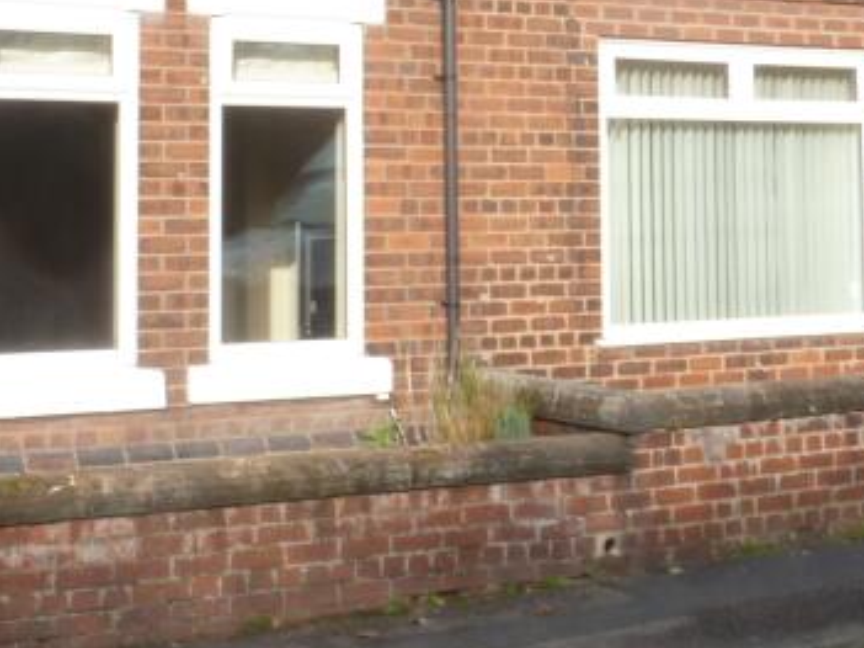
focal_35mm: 70
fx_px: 1747
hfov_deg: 27.8
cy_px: 25
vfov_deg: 20.4
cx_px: 468
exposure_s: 1/60
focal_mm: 4.3
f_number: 8
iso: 100
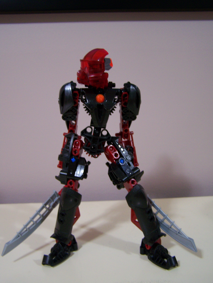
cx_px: 106
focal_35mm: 38
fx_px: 311
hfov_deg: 37.8
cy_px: 142
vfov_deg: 48.9
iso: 160
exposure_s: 1/8
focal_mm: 6.3
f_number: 2.8
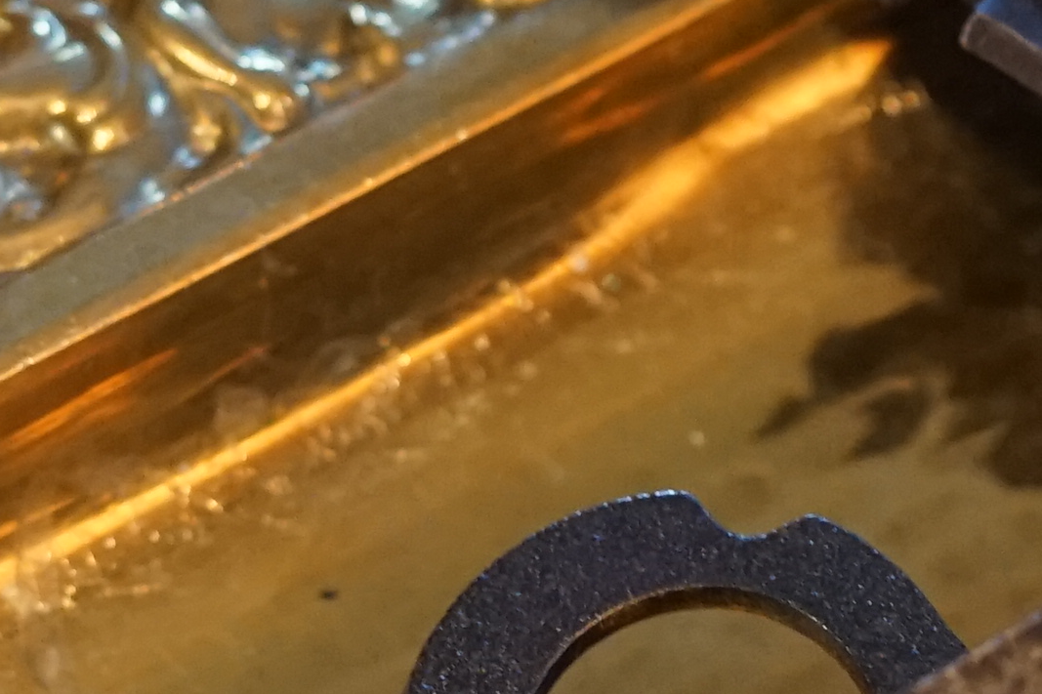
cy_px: 660
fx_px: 14643
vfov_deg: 2.7
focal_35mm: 506
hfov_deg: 4.1
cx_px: 897
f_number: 3.5
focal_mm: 90
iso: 2500
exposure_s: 1/160
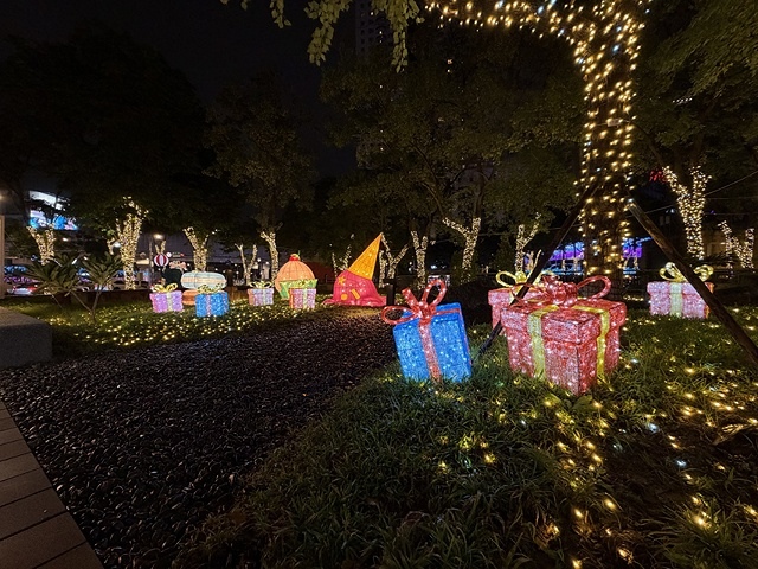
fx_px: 307
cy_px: 284
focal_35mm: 14
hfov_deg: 102.1
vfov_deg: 85.7
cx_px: 379
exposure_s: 1/60
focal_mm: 2.22
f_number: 2.2
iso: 250
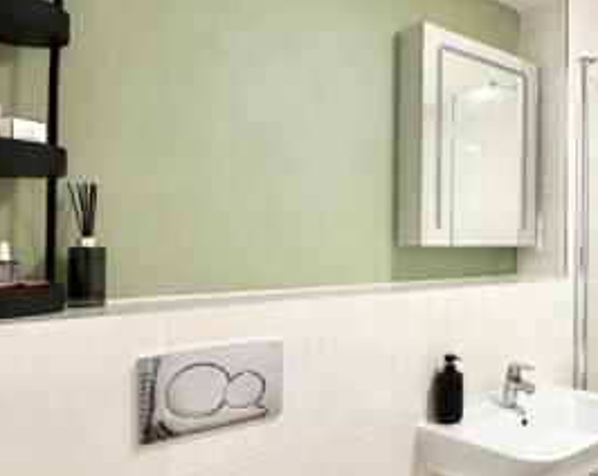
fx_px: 530
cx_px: 597
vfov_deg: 48.4
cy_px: 235
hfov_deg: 48.5
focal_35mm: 30
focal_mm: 2.22
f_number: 2.2
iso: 320
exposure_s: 1/50
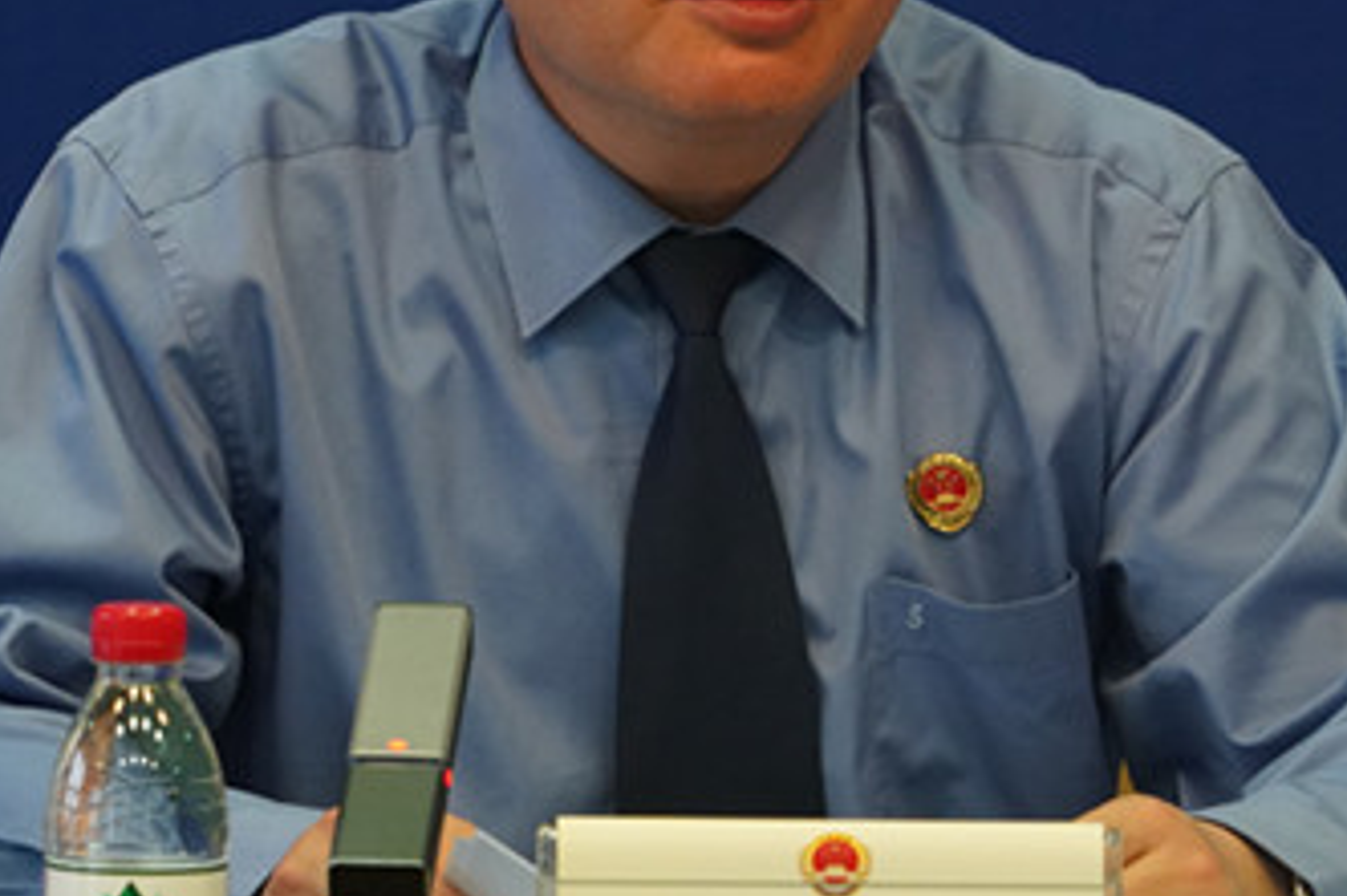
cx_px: 619
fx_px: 17427
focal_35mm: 466
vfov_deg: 2.9
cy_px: 266
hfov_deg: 4.4
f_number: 8
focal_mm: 240
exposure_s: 1/200
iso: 6400
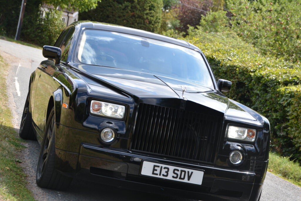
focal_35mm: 105
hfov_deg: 19.5
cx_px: 150
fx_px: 878
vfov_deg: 13.0
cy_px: 100
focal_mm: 70
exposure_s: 1/250
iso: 140
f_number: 8
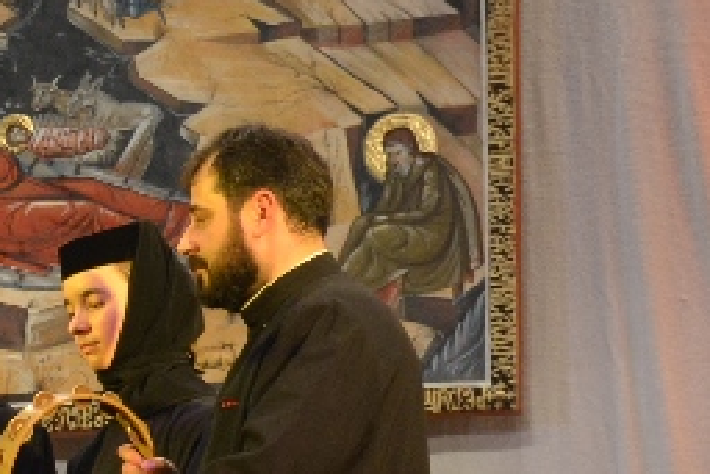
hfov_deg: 8.4
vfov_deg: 5.8
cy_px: 216
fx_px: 4716
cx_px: -422
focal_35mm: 239
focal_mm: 34
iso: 500
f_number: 4.2
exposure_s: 1/60
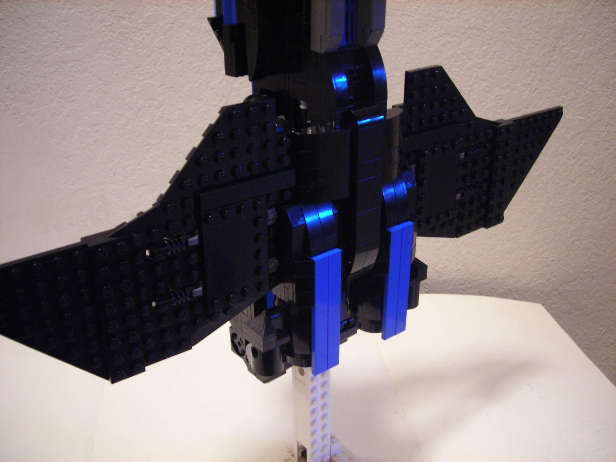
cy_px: 231
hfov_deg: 49.0
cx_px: 308
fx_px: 676
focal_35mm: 38
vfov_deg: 37.7
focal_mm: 6.3
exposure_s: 1/3.3
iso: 200
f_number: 3.2
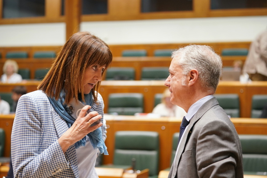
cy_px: 89
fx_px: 519
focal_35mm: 70
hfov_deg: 28.8
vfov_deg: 19.5
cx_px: 134
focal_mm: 70
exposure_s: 1/250
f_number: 2.8
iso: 2000
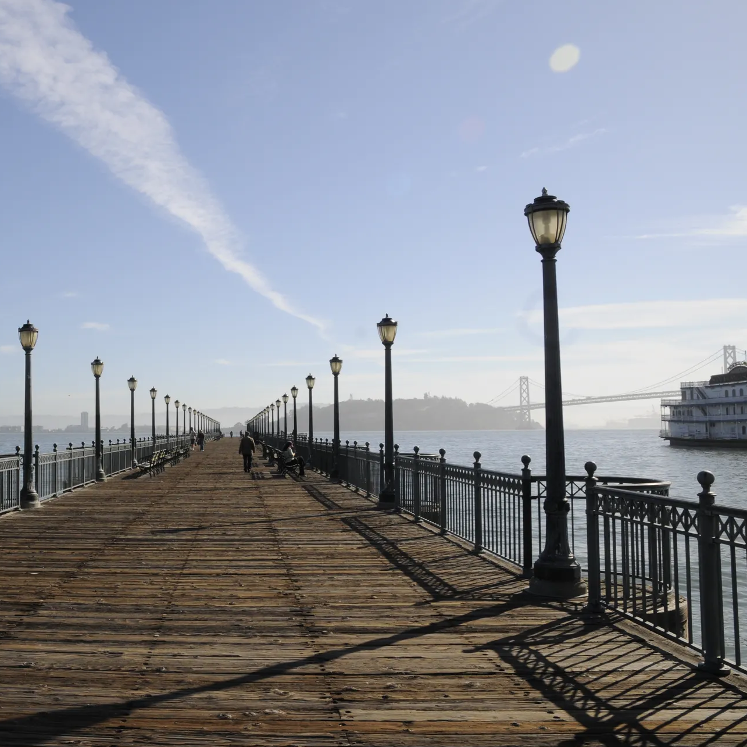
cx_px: 162
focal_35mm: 34
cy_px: 344
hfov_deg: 46.2
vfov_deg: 48.4
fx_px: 830
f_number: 11
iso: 320
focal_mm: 16
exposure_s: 1/500
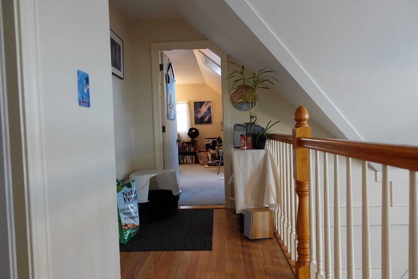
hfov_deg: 73.7
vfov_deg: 53.1
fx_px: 279
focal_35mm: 24
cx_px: 209
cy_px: 140
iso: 160
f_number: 1.8
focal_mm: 9.4
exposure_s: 1/30
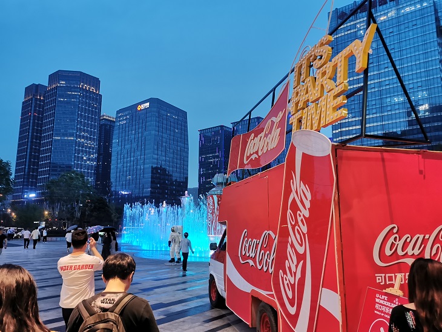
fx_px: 345
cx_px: 221
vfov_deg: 51.4
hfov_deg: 65.3
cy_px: 166
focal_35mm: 27
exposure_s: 1/50
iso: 250
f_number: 1.8
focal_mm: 5.58
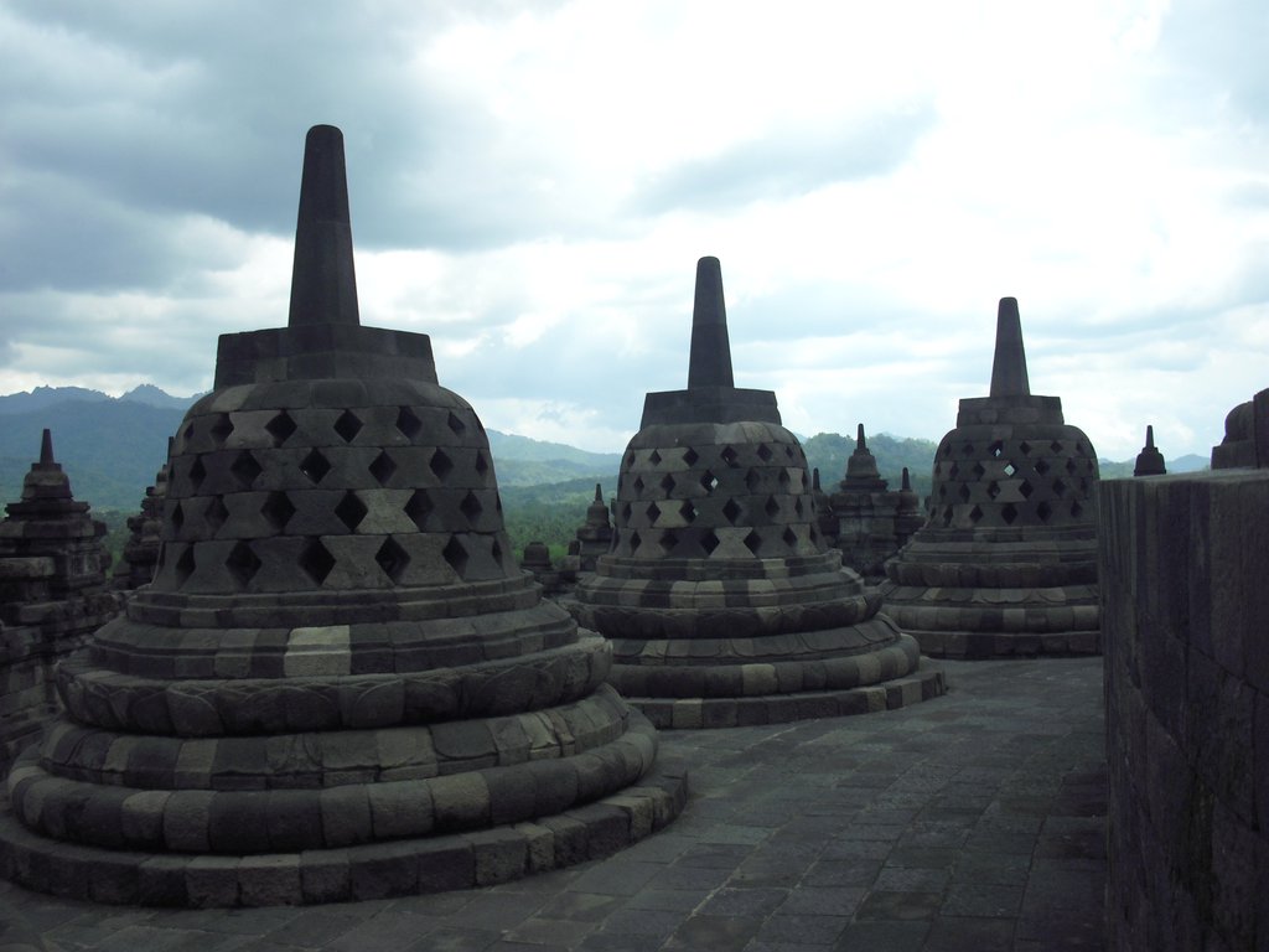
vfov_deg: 37.7
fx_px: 1393
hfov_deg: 49.0
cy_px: 476
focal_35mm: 38
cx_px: 634
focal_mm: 6.2
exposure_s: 1/160
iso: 100
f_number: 8
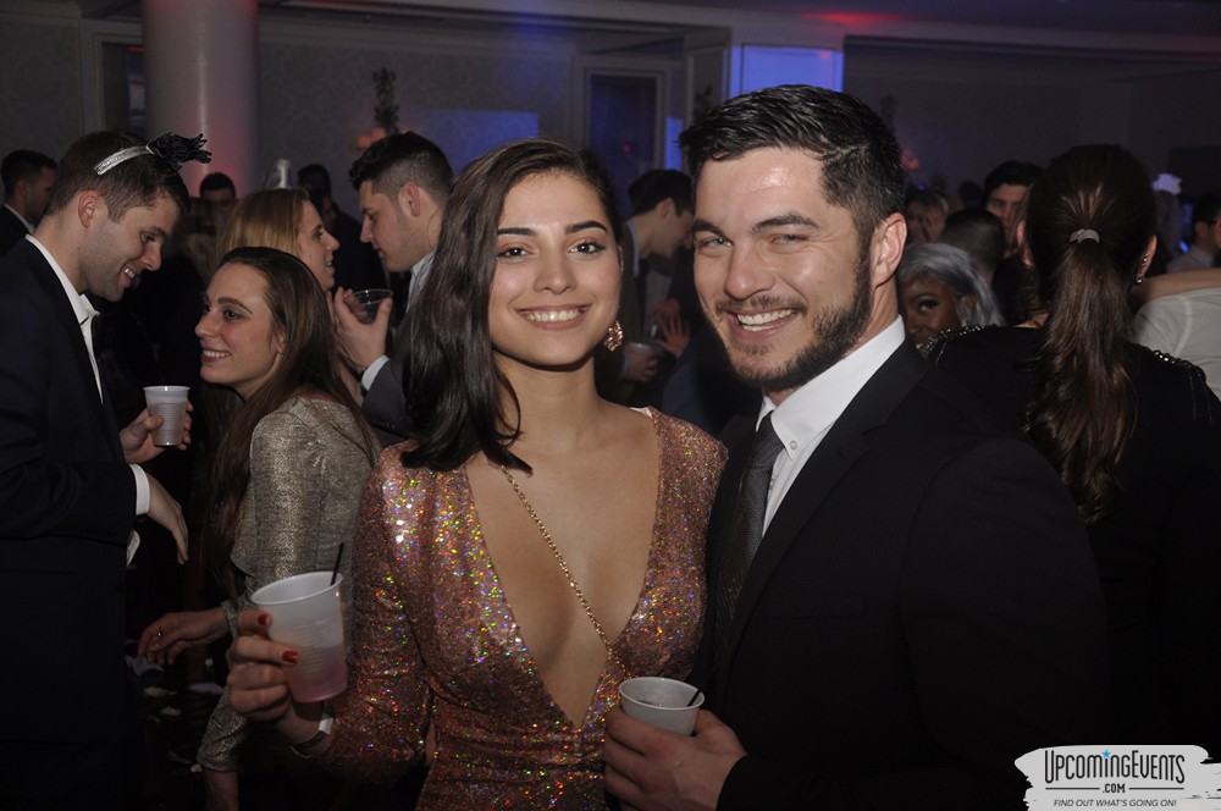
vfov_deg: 26.4
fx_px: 1727
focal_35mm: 51
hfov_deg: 38.9
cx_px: 610
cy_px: 406
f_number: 5
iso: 400
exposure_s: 1/60
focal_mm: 34
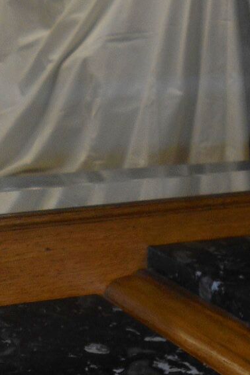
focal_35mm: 100
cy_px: 179
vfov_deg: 20.4
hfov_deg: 13.5
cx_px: -6
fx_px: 1042
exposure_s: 1/30
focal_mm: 5.8
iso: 80
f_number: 3.6
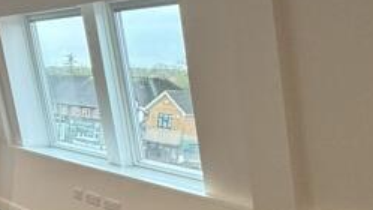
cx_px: -183
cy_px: 118
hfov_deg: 28.3
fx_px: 485
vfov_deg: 24.4
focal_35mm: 49
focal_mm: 2.22
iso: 200
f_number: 2.2
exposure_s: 1/100
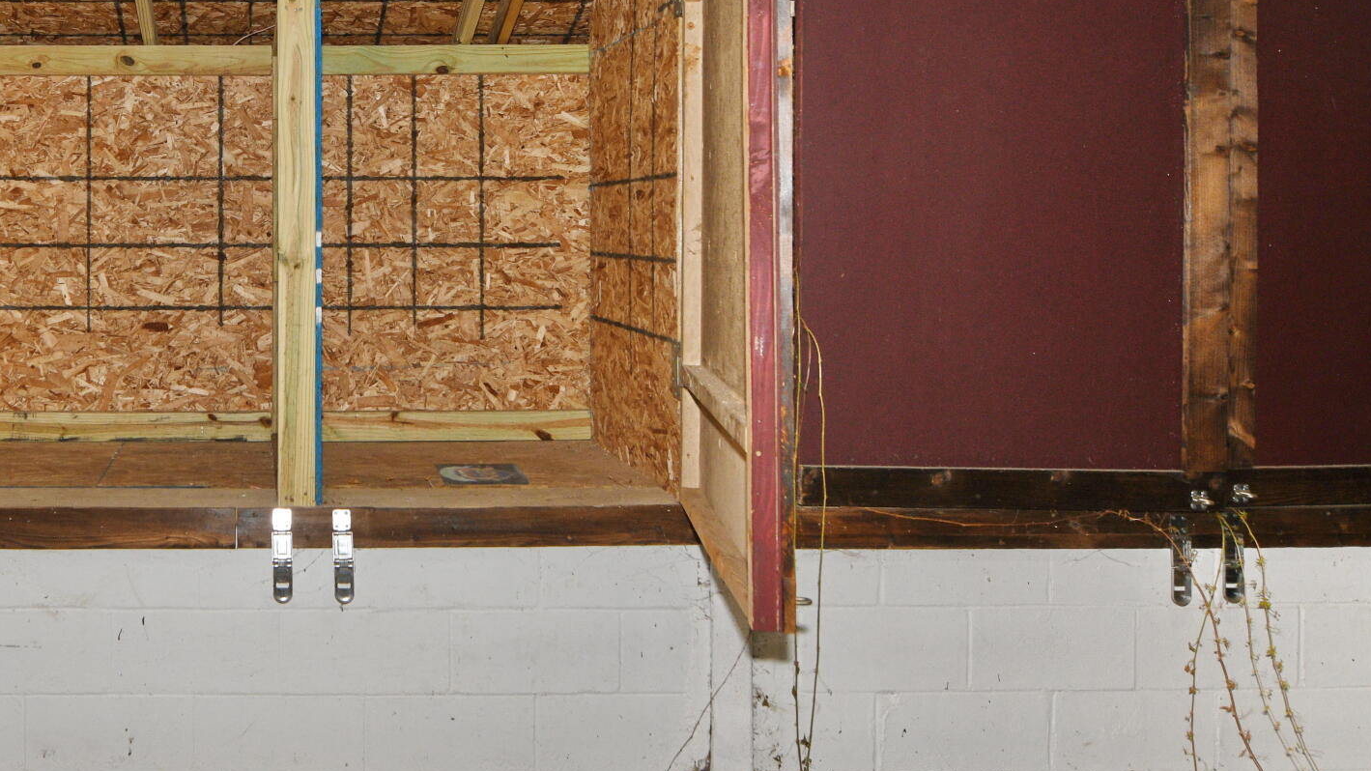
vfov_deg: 37.0
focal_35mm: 31
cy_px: 212
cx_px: 258
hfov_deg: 57.5
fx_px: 1127
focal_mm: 14
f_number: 6.3
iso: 500
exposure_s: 1/60
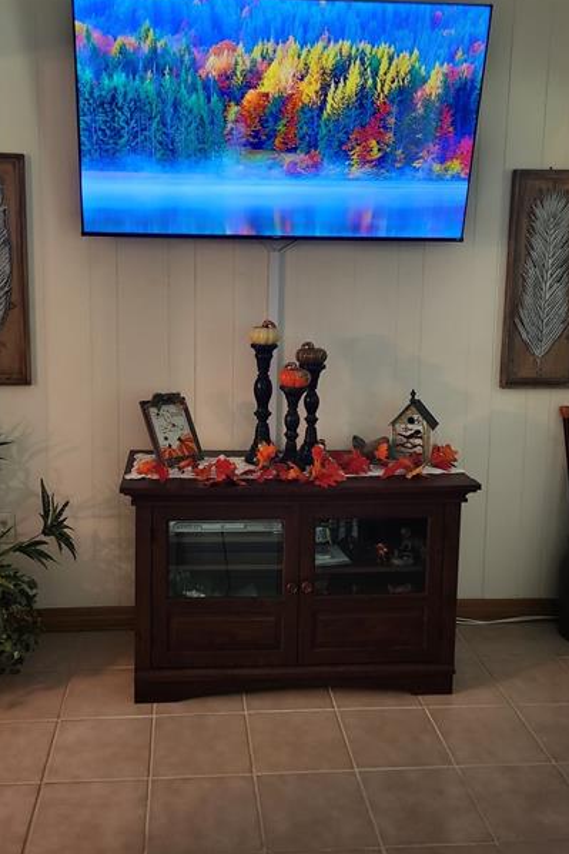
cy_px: 355
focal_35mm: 32
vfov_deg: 58.4
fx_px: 759
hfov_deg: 41.1
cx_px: 262
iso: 320
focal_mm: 5
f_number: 1.8
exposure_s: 1/34
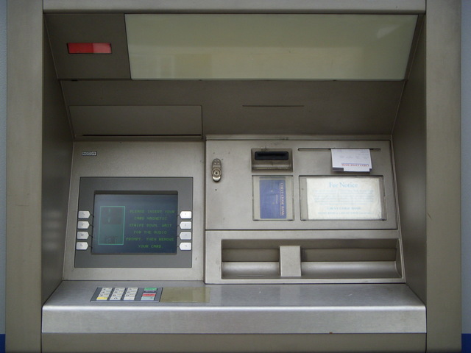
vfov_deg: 25.7
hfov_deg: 33.8
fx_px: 776
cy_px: 176
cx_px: 236
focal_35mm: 57
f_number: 3.6
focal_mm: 9.4
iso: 100
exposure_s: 1/80
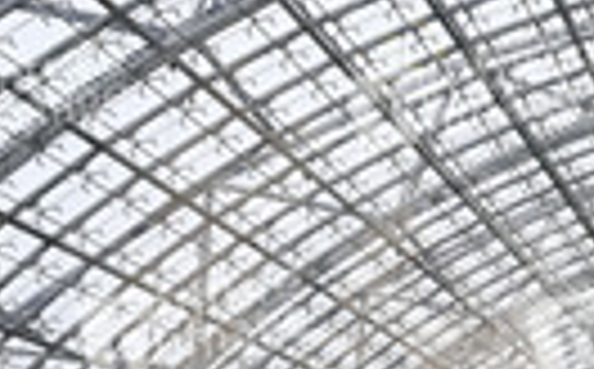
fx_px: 2085
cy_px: 662
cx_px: 974
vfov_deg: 9.6
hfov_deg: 14.7
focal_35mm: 129
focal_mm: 37
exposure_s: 1/320
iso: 100
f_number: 3.5
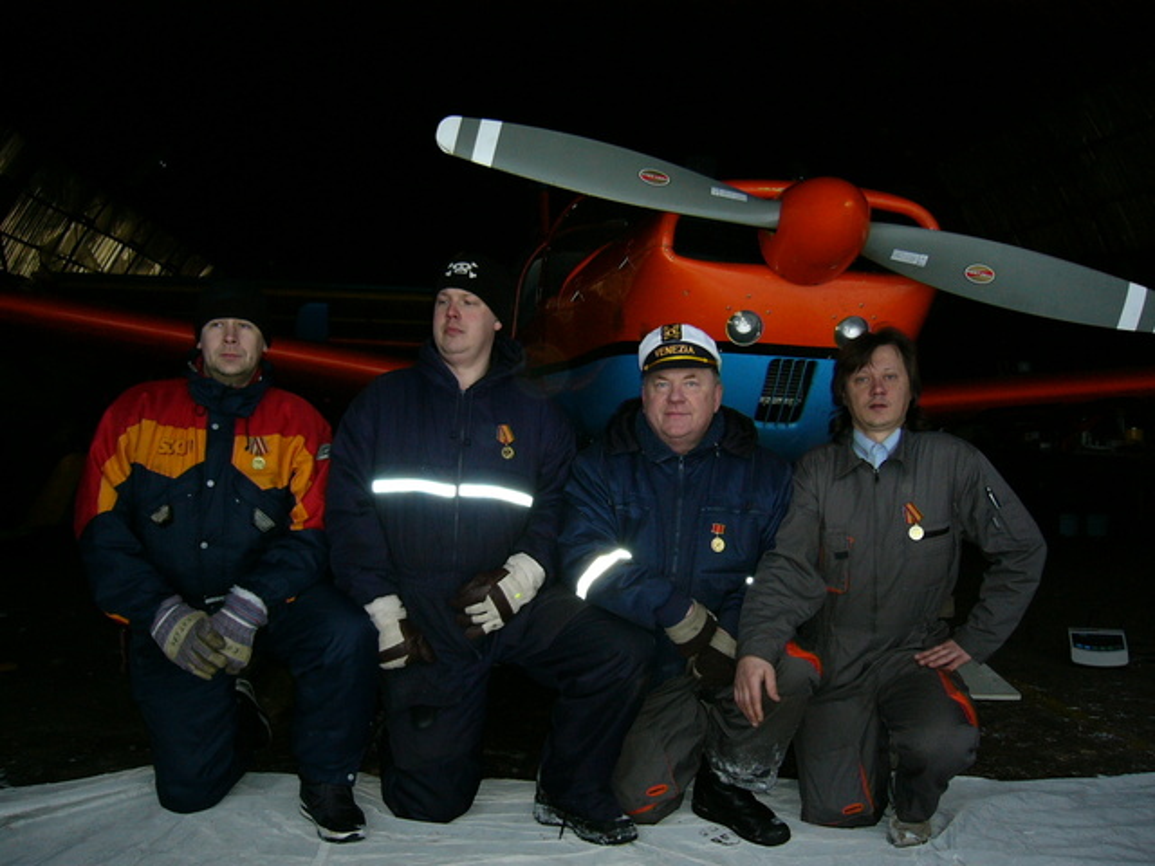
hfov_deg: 52.6
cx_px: 578
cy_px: 433
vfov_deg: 40.7
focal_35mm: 35
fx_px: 1168
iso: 100
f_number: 2.8
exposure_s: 1/60
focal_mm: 5.8
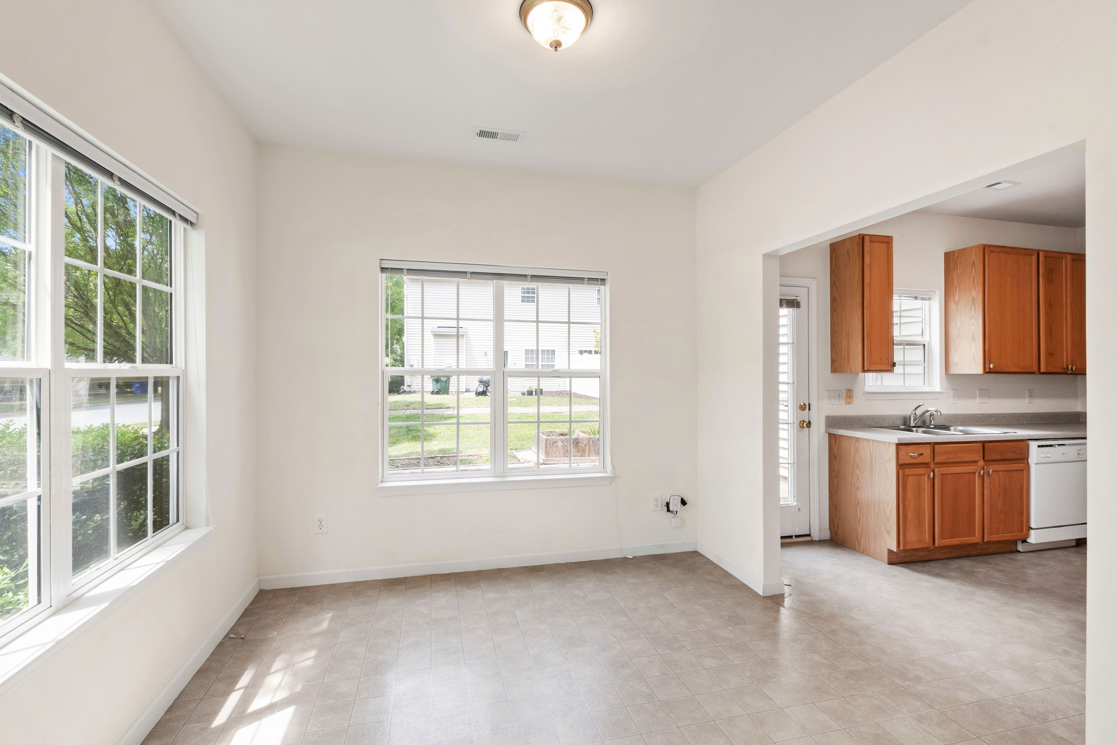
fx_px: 465
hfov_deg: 100.4
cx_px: 558
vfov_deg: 77.3
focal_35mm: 15
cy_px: 372
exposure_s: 1/5
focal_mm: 10
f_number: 8
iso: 100
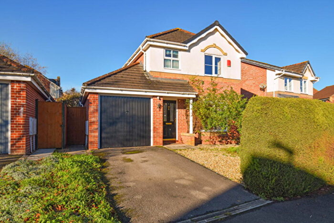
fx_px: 209
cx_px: 167
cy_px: 112
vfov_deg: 56.2
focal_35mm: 22
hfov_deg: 77.3
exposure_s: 1/250
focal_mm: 15
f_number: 8
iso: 100
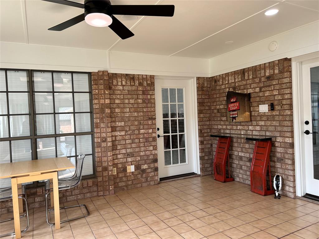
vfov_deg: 53.1
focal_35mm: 26
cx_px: 160
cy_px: 120
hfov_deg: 67.3
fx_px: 240
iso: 50
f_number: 1.5
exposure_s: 1/121
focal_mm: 5.7
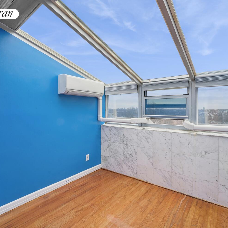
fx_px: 134
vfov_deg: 80.7
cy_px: 113
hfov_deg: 80.1
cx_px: 133
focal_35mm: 18
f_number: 11
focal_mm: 14
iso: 100
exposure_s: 1/20
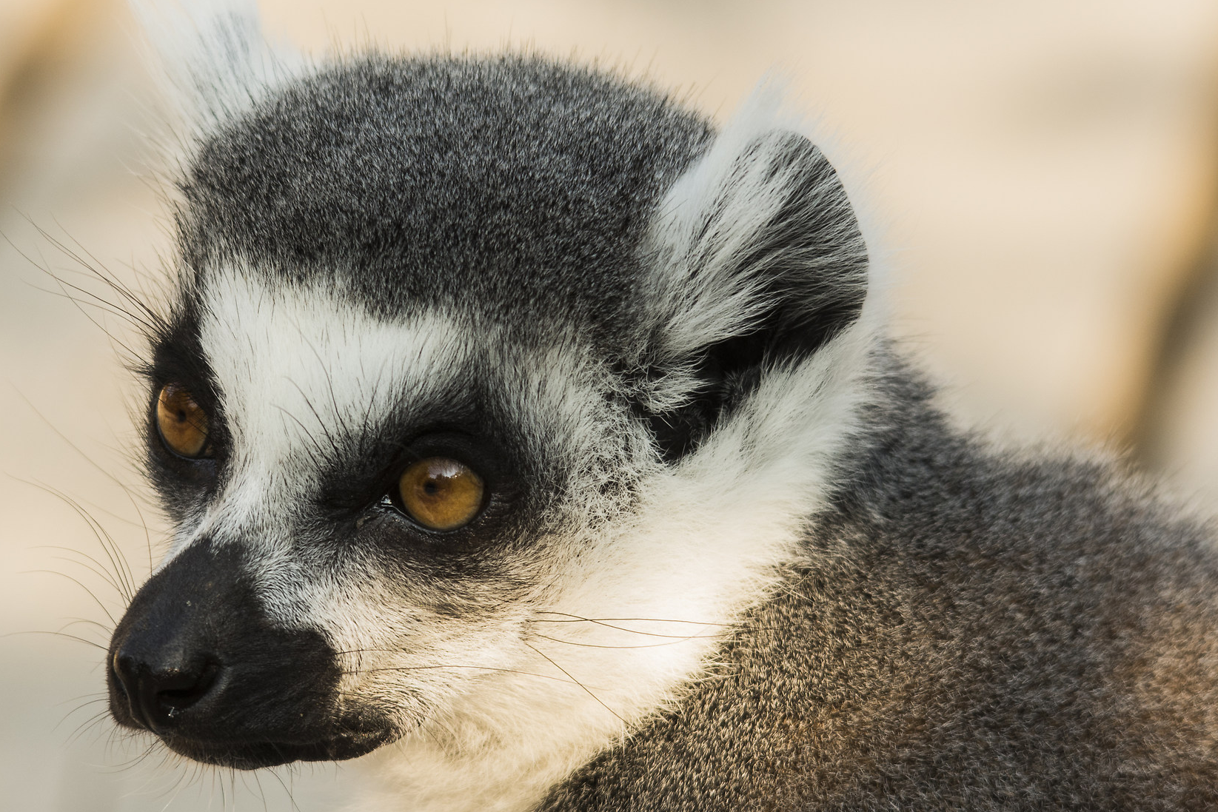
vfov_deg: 2.5
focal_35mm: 547
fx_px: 18507
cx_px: 424
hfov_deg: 3.8
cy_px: 429
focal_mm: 250
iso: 800
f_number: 8
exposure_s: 1/200
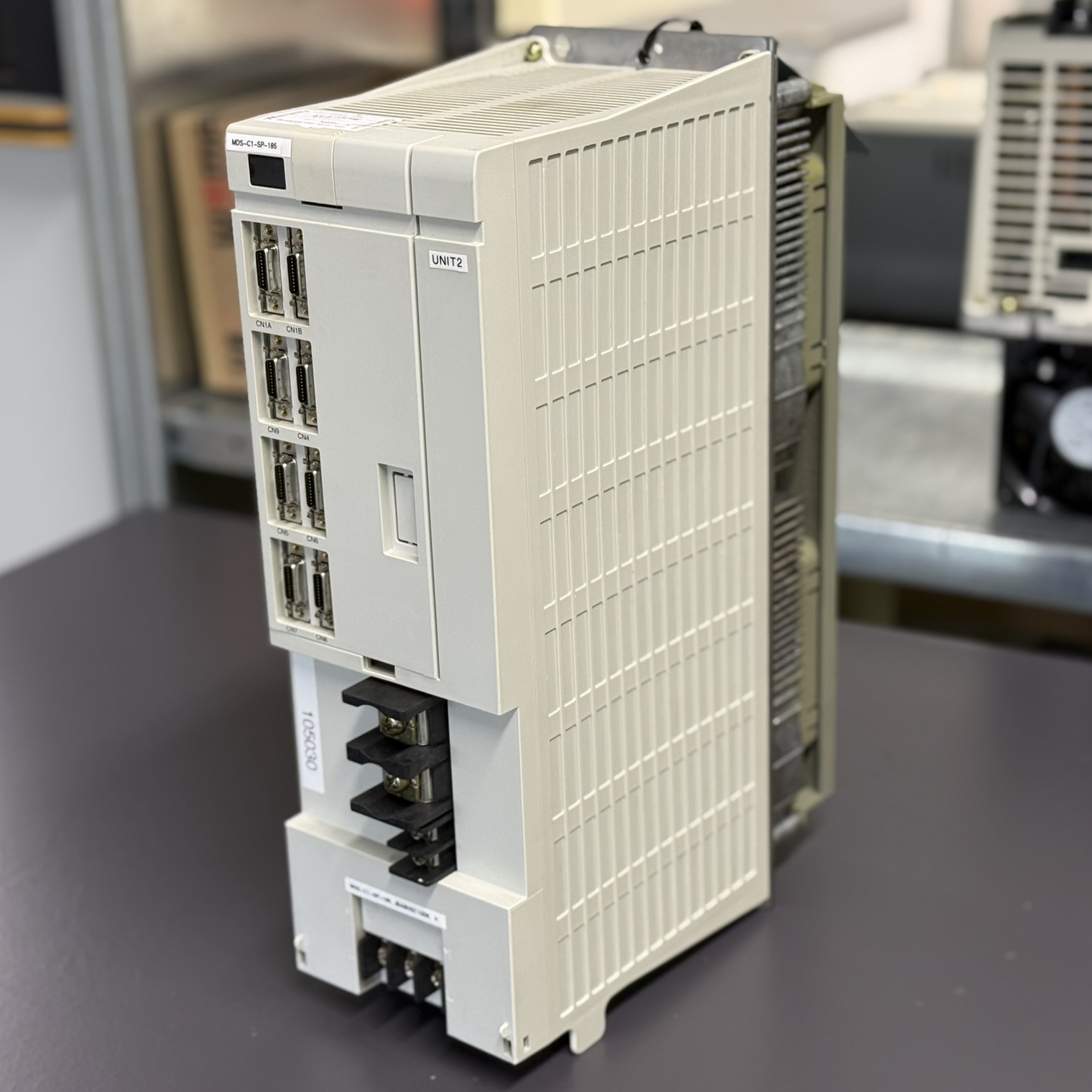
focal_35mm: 57
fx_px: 2034
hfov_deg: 30.0
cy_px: 543
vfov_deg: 30.0
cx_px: 548
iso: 160
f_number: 1.78
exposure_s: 1/50
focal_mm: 6.76
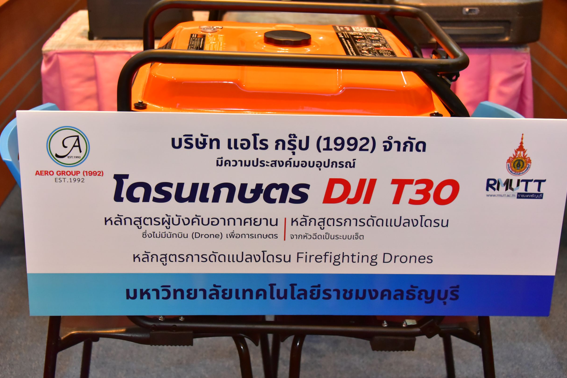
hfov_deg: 33.4
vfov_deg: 22.6
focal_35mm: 60
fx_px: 945
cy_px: 193
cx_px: 277
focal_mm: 58
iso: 8000
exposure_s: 1/200
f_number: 5.6
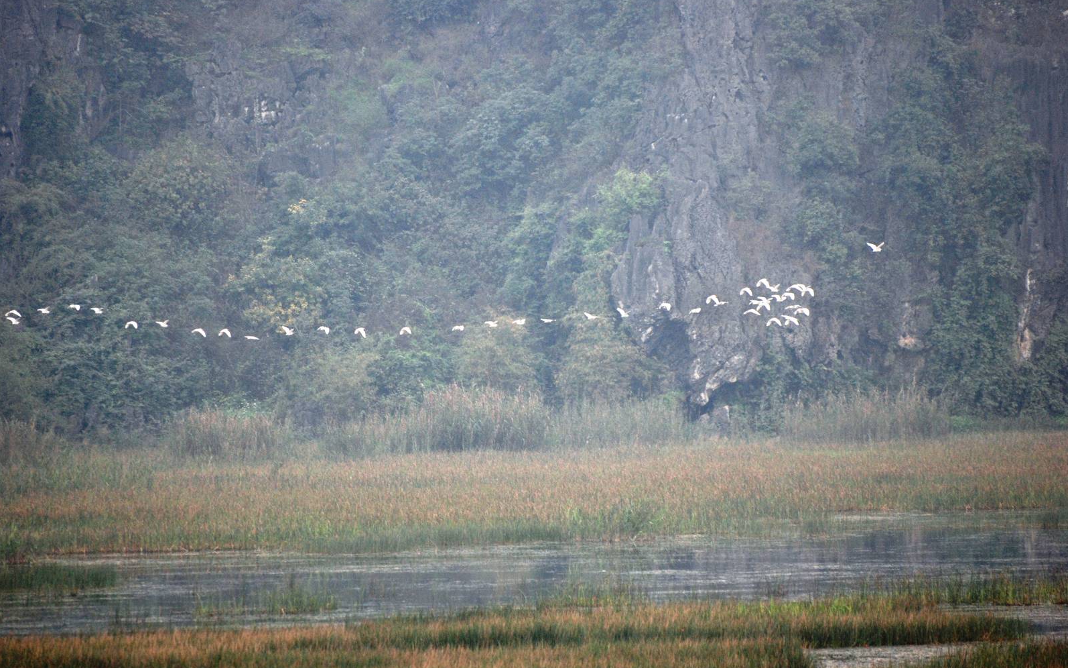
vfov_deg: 3.9
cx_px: 535
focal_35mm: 338
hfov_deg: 6.2
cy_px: 342
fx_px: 9837
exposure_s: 1/320
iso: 400
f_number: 5.3
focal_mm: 220
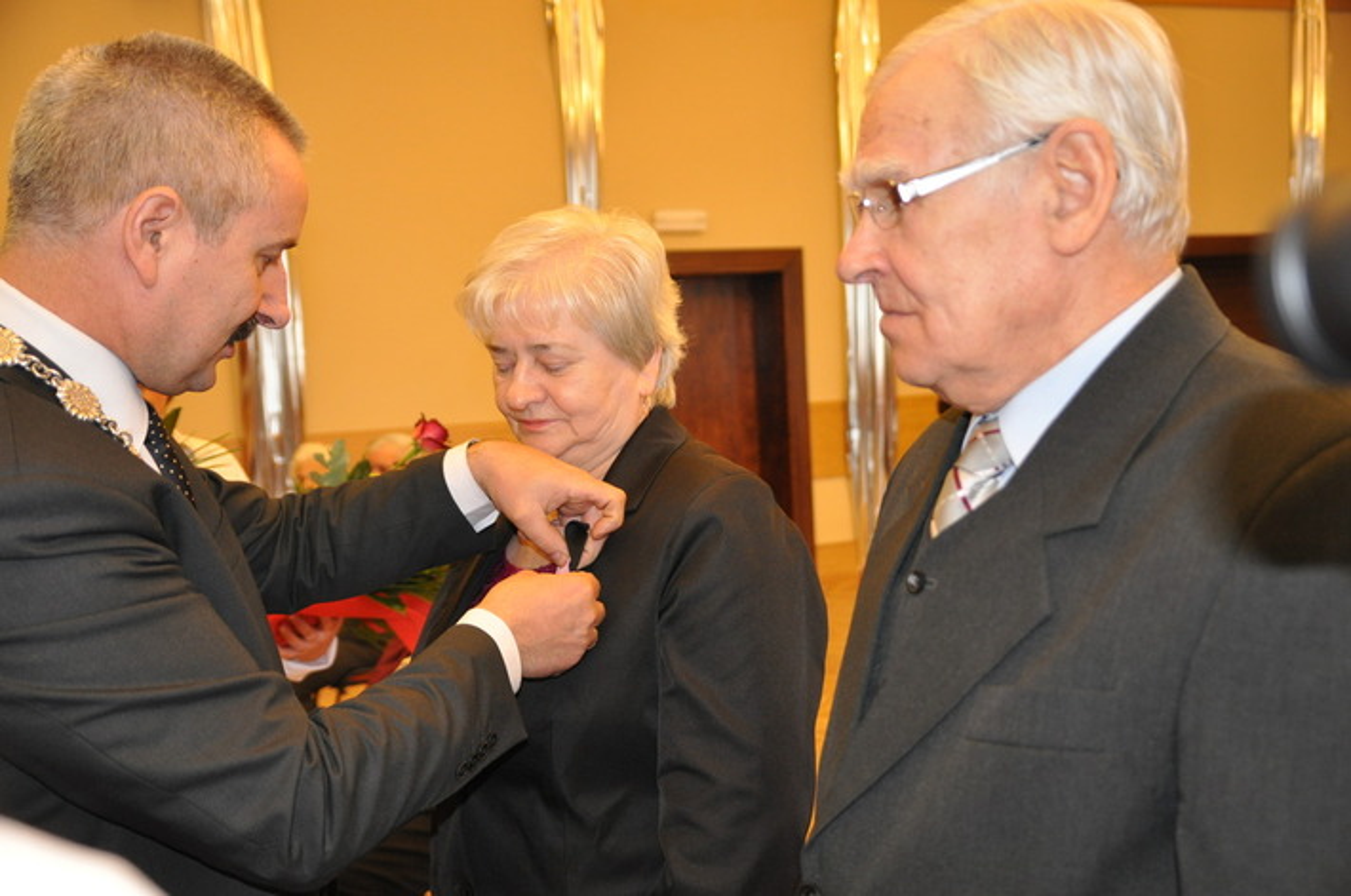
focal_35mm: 39
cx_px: 676
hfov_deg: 49.6
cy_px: 448
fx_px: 1461
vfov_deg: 34.1
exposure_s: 1/60
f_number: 3.2
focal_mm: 26
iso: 800
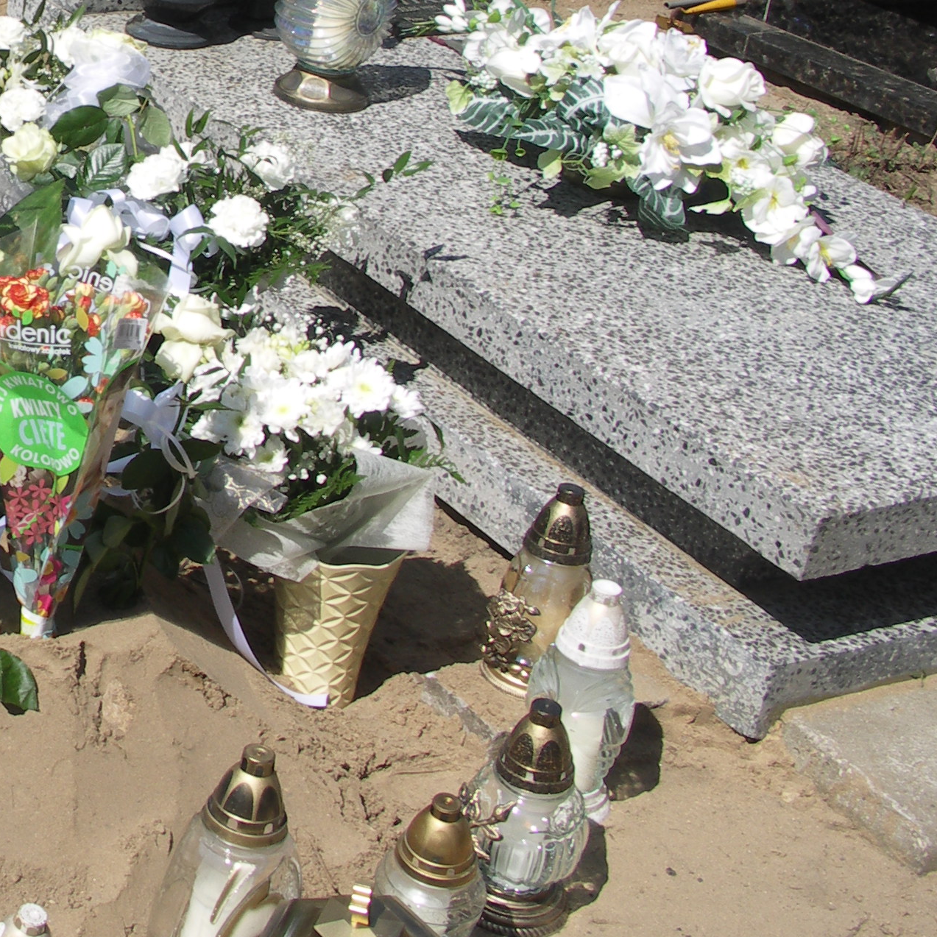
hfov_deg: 23.0
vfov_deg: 24.8
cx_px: -227
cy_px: 147
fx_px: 2082
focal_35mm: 68
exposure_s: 1/250
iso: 50
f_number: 6.3
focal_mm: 7.9
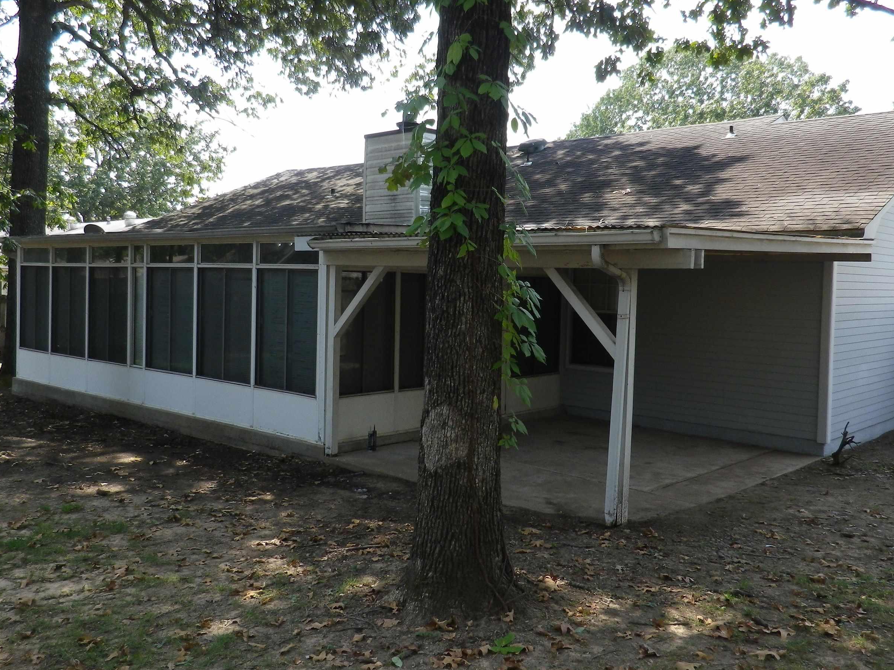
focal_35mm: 32
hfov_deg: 56.8
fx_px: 826
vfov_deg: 44.1
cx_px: 479
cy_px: 309
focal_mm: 4.5
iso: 80
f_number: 3.5
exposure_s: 1/200
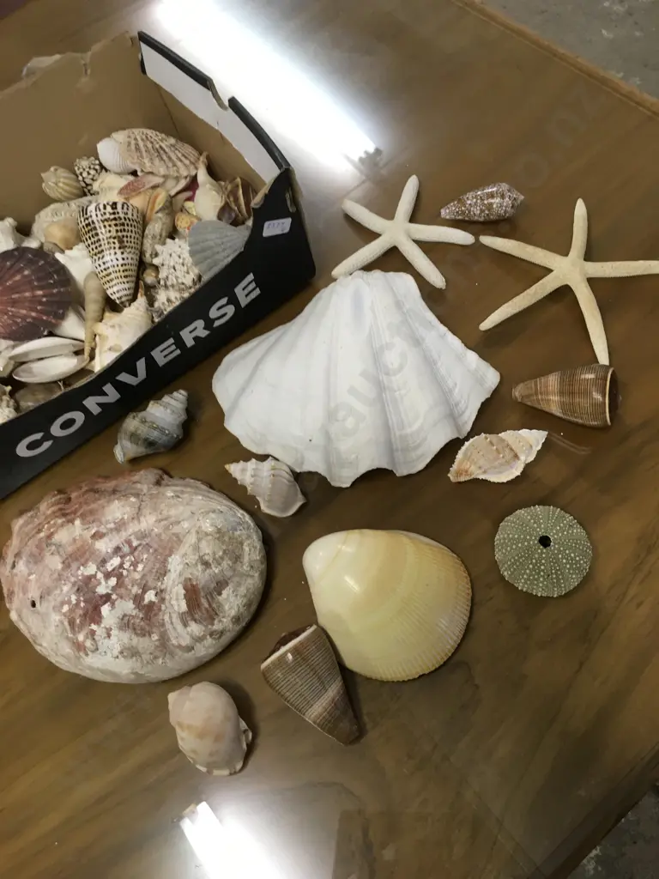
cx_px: 330
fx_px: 736
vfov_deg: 61.7
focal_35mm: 29
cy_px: 440
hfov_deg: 48.2
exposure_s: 1/33
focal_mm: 4.15
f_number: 2.2
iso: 50
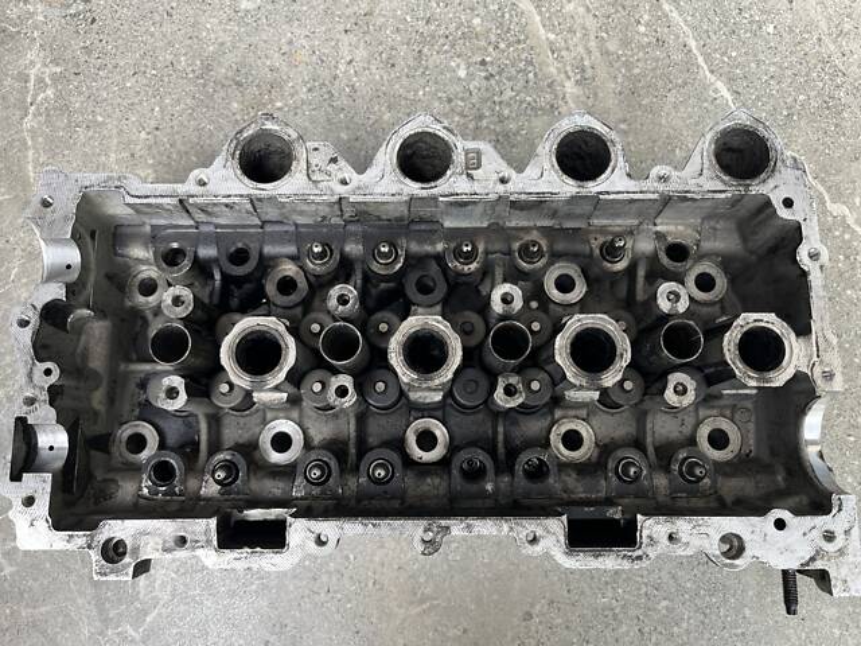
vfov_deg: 53.1
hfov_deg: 67.3
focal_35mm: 26
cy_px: 323
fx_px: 647
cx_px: 430
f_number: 1.6
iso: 80
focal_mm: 5.1
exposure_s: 1/122
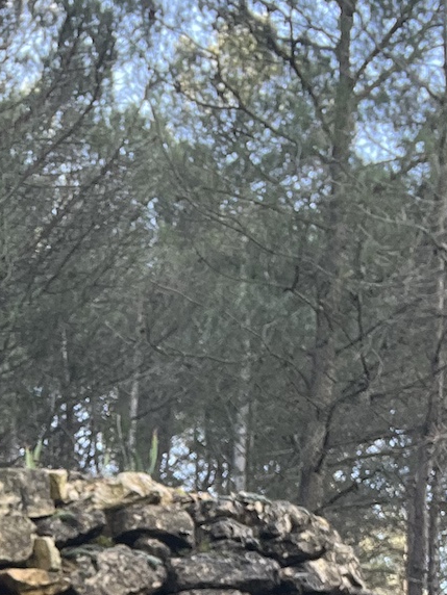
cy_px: 748
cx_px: -93
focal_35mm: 76
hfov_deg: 18.4
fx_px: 1309
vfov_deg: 23.1
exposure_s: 1/121
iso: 50
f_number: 2.2
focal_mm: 2.71
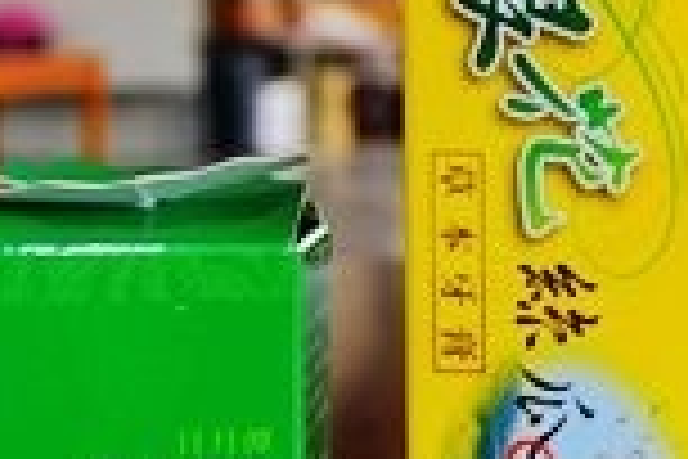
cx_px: 805
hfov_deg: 19.0
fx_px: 1949
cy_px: 97
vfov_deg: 13.4
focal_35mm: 102
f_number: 2
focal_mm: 8.8
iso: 125
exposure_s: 1/30
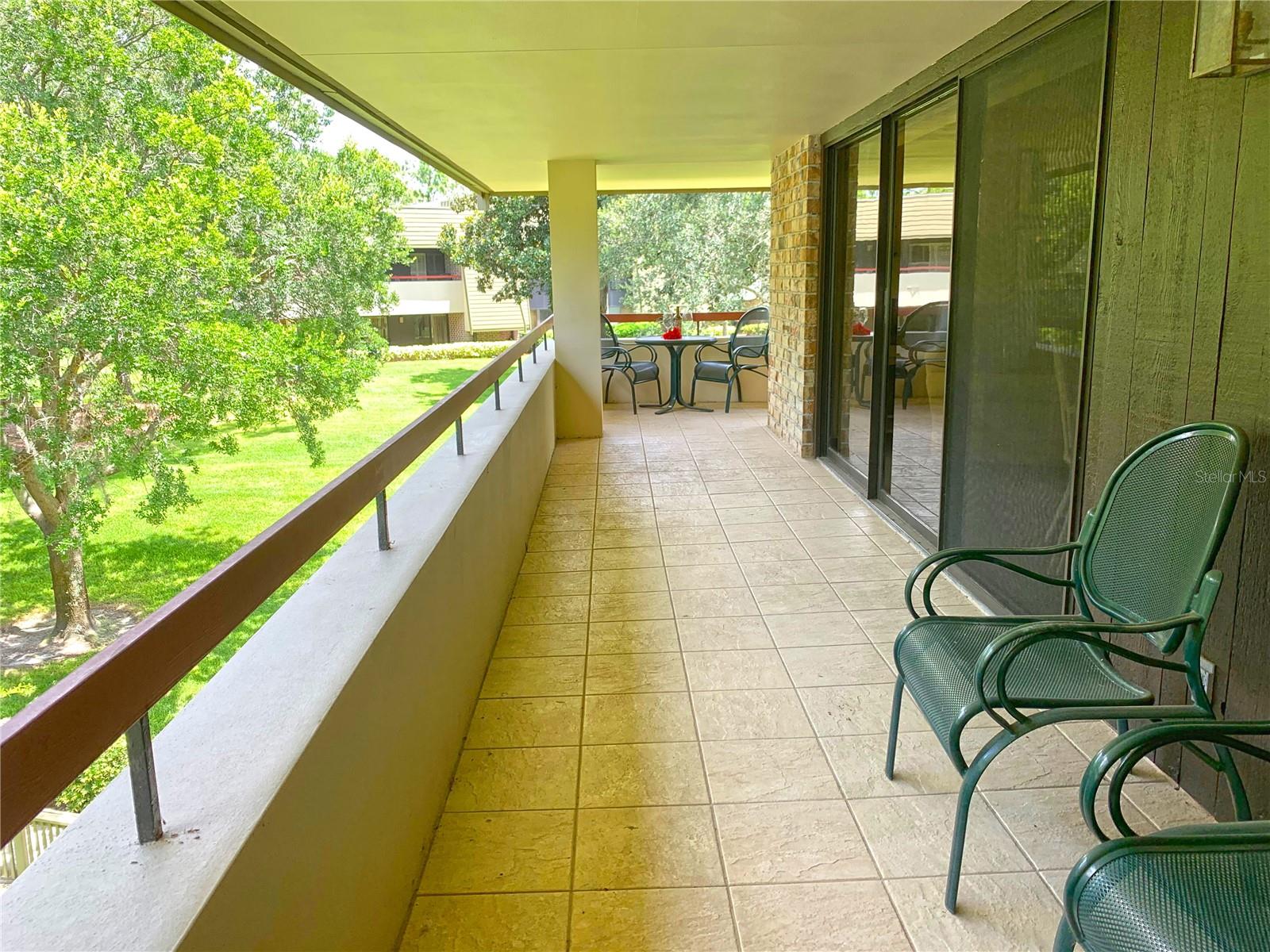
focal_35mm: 26
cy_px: 476
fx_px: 954
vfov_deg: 53.1
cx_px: 635
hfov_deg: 67.3
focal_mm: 4.25
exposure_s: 1/131
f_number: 1.8
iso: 25
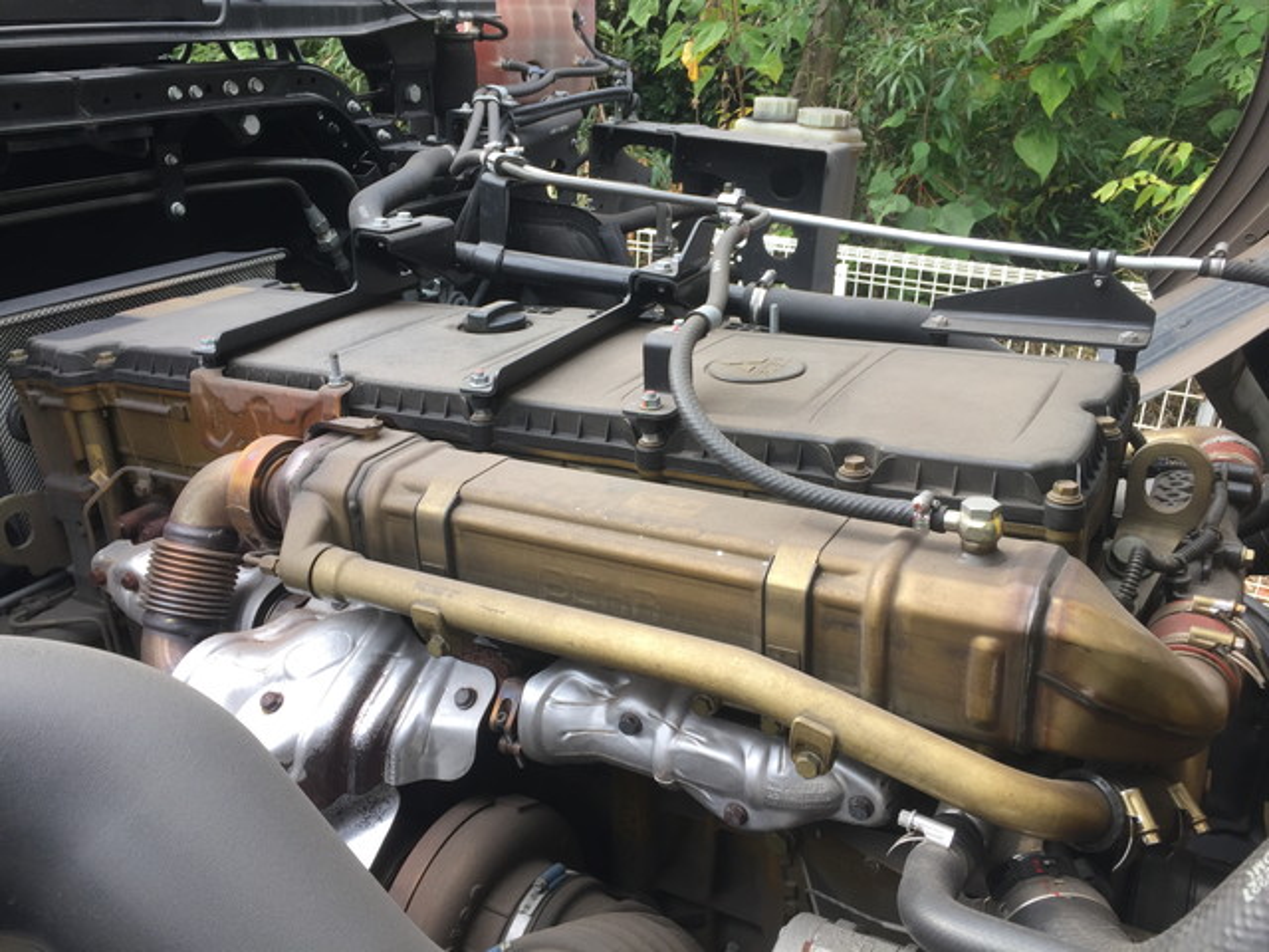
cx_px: 634
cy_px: 476
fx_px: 1063
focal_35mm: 29
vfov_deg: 48.2
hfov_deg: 61.7
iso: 32
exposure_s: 1/120
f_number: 2.2
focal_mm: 4.15
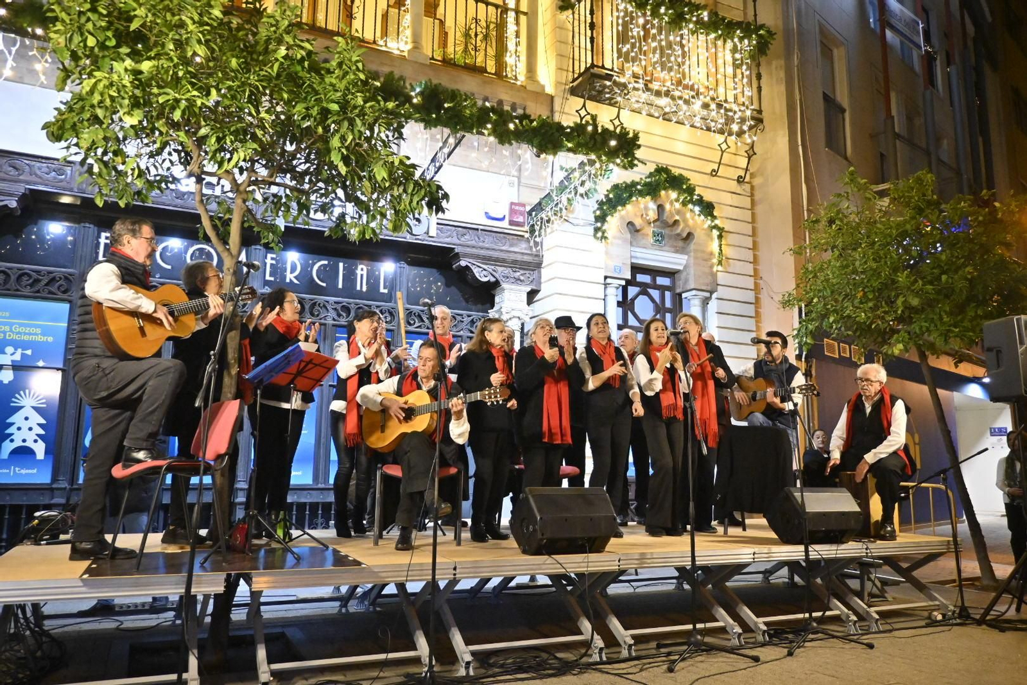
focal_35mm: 27
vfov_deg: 47.9
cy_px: 342
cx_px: 514
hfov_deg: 67.4
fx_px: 770
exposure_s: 1/200
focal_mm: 18
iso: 4000
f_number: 3.5
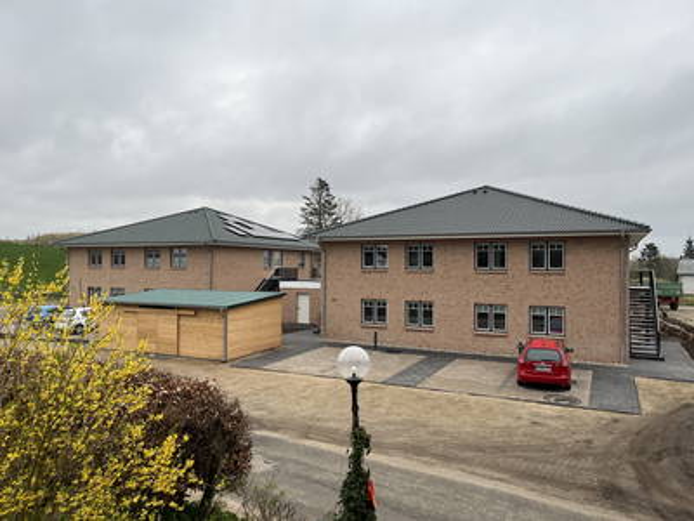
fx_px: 521
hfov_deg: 67.3
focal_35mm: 26
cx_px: 347
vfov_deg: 53.1
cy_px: 260
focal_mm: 5.1
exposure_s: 1/1066
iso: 50
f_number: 1.6
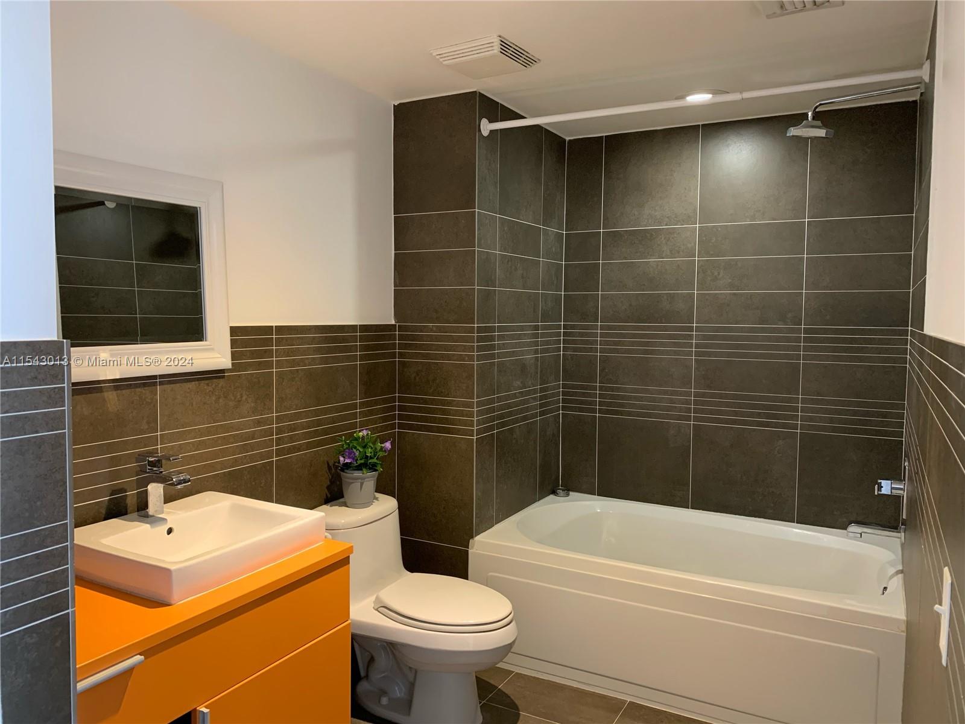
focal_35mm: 26
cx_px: 482
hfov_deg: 67.3
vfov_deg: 53.1
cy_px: 362
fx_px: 725
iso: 250
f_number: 1.8
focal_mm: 4.25
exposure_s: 1/60
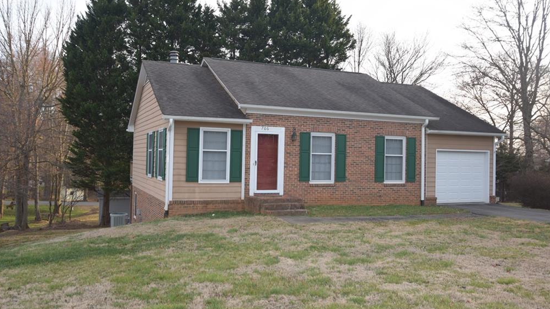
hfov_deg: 61.0
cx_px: 273
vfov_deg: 36.7
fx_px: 467
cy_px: 148
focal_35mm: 32
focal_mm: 20
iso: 100
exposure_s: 1/200
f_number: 2.8
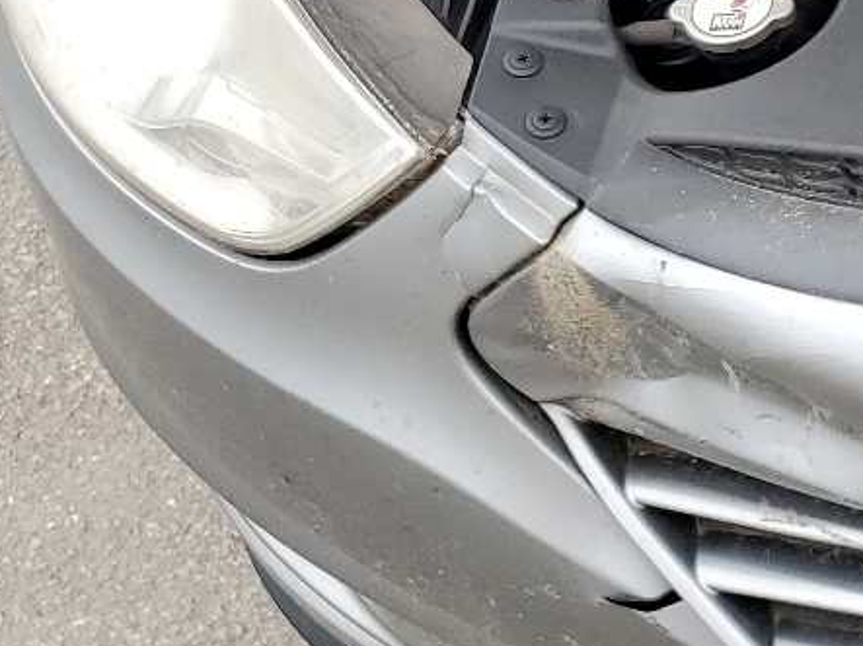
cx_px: 1451
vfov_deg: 14.6
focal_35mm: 94
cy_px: -323
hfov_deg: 17.7
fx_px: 2343
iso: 50
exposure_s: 1/357
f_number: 1.5
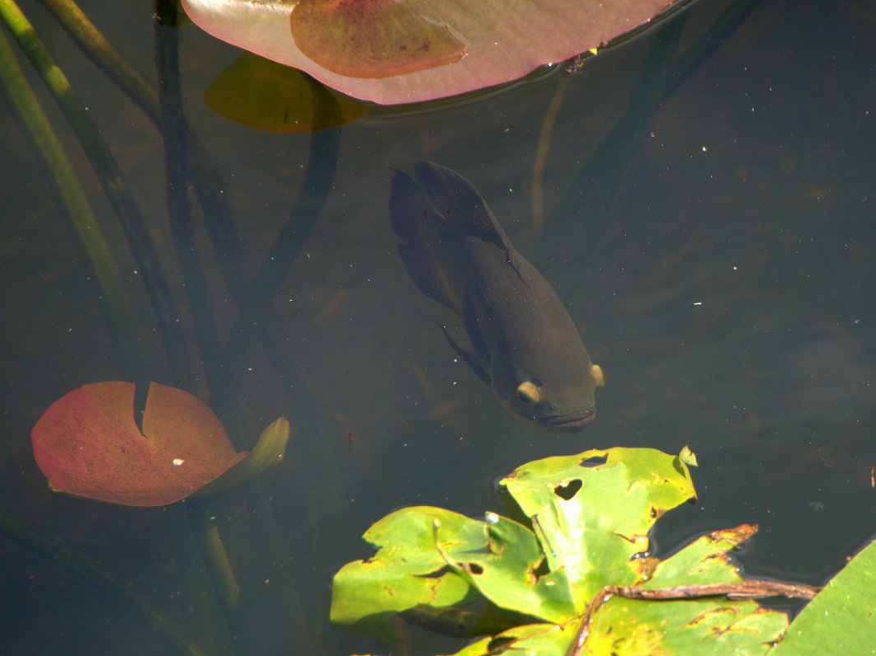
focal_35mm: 440
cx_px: 487
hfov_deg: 4.5
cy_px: 328
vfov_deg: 3.4
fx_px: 11132
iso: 280
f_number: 8
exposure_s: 1/200
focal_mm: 270
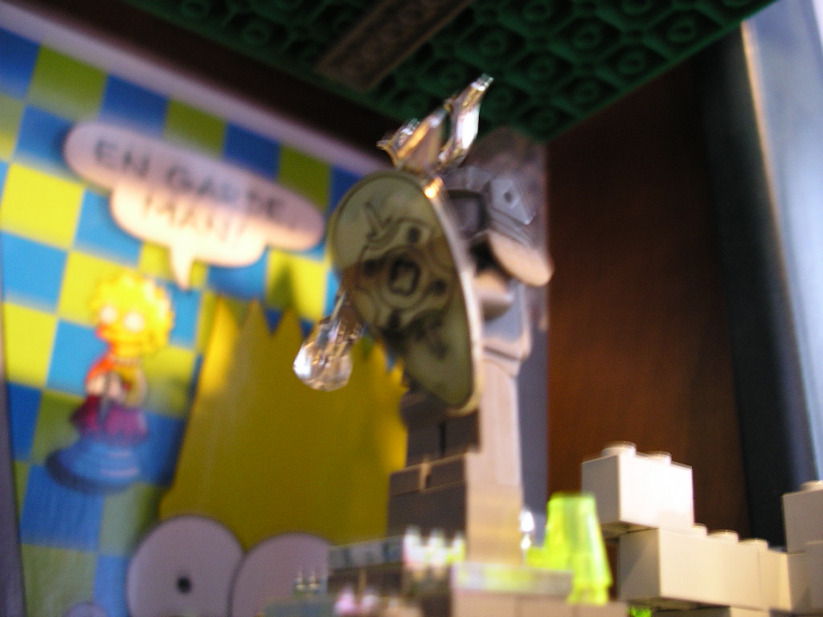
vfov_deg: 38.7
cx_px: 412
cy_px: 308
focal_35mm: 37
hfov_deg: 50.1
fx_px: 880
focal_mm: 7.8
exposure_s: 1/1.33
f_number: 2.8
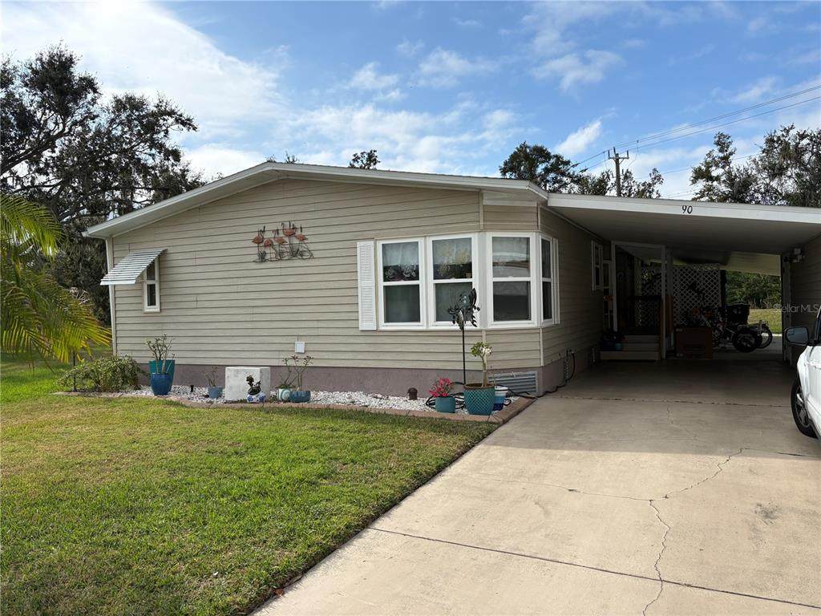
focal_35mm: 26
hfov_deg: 67.3
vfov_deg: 53.1
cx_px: 410
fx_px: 617
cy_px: 308
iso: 50
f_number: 1.6
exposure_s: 1/4608
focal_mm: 5.96
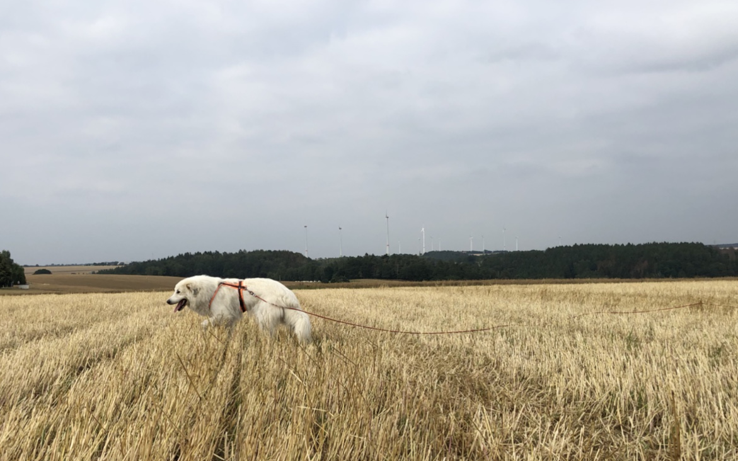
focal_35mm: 38
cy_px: 289
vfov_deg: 33.4
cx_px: 337
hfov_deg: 51.5
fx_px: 764
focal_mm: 3.99
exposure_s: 1/1779
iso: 20
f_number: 1.8
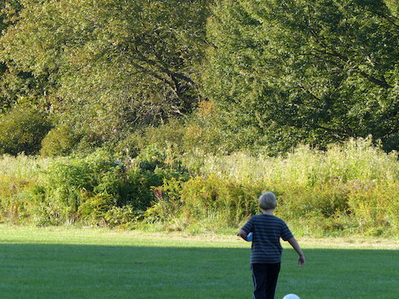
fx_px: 4654
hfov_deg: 4.9
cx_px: 186
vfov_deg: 3.7
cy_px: 167
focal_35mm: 404
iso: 100
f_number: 4
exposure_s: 1/160
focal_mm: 64.6
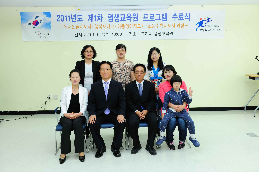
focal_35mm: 32
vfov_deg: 41.1
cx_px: 130
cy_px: 86
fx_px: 230
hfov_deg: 58.7
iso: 800
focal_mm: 32
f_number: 5.6
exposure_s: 1/60
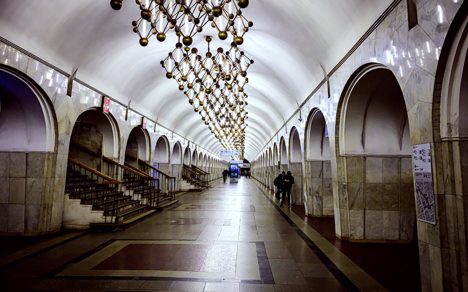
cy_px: 152
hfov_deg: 58.9
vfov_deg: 38.8
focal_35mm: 33
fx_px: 415
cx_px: 233
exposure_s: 1/250
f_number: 8
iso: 1400
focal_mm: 31.5
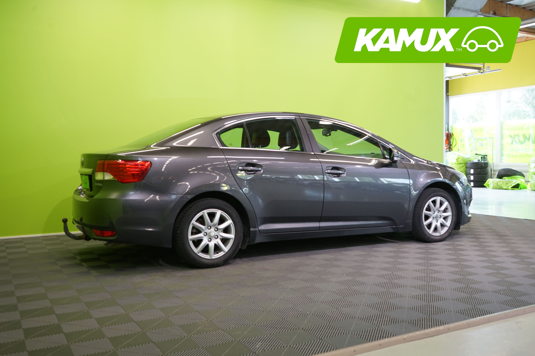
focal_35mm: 36
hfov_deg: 53.1
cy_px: 178
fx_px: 535
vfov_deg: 36.9
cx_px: 268
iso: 500
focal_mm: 36
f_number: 6.3
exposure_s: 1/30
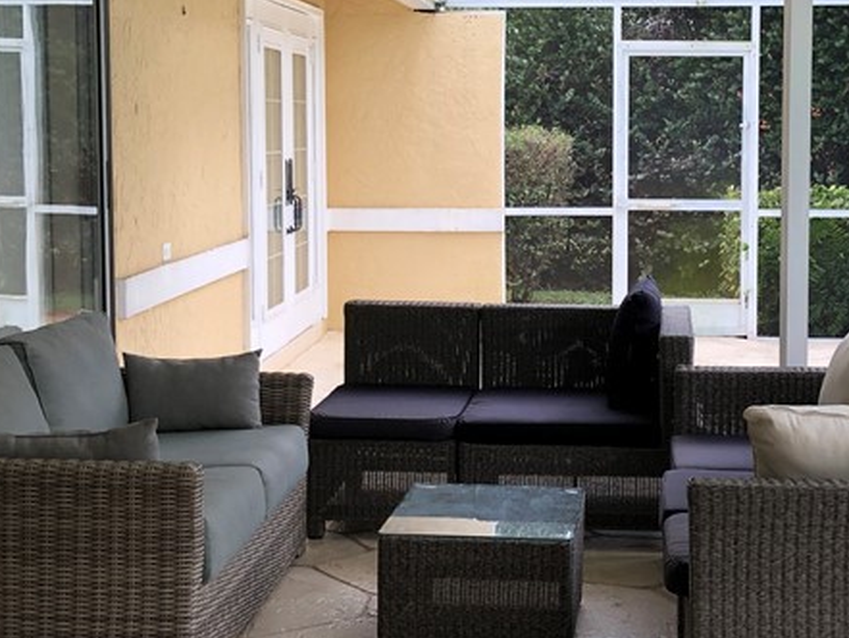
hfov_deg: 29.5
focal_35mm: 65
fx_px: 1595
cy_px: 243
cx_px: 589
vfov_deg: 22.6
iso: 40
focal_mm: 4
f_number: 1.8
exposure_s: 1/120
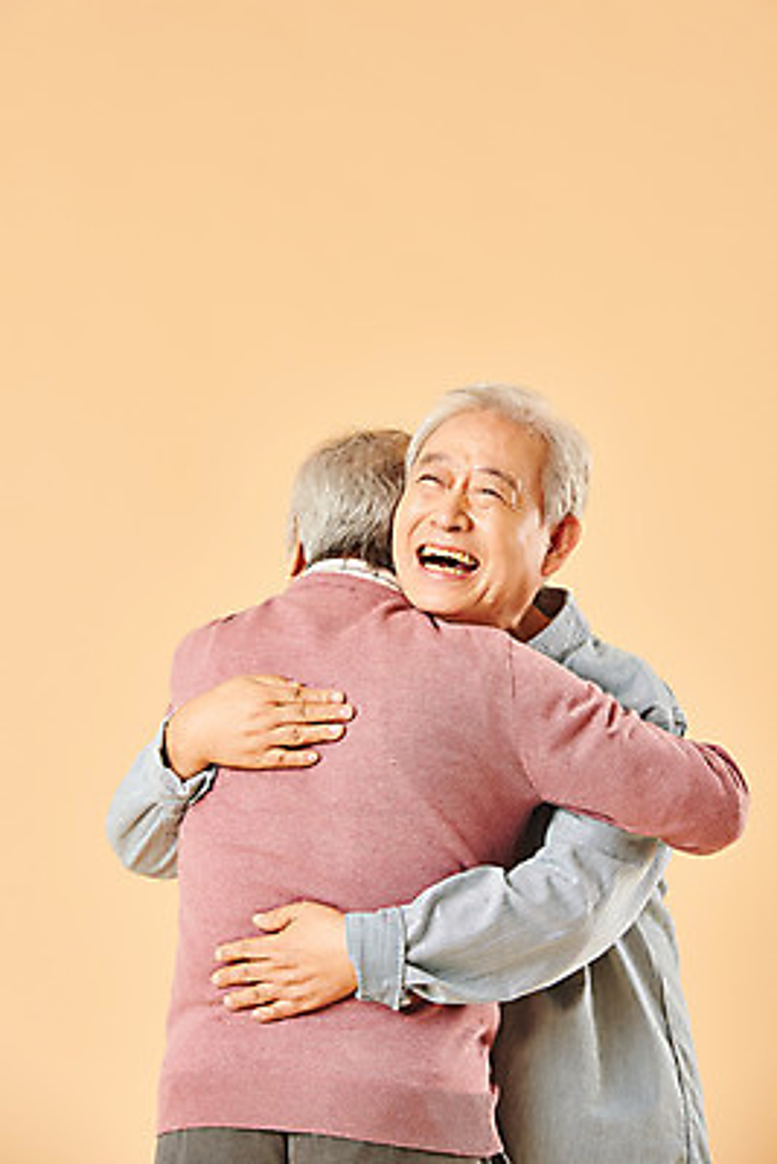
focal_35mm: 165
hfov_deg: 8.3
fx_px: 5337
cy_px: 582
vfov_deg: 12.4
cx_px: 388
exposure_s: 1/125
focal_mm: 165
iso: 100
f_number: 8
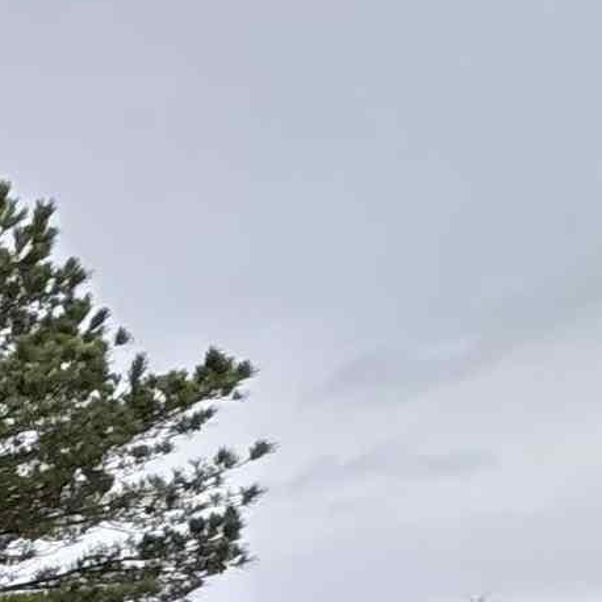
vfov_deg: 18.3
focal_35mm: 83
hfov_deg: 10.1
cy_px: 928
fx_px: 1633
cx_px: -1412
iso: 40
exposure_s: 1/556
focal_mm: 2.22
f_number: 2.2
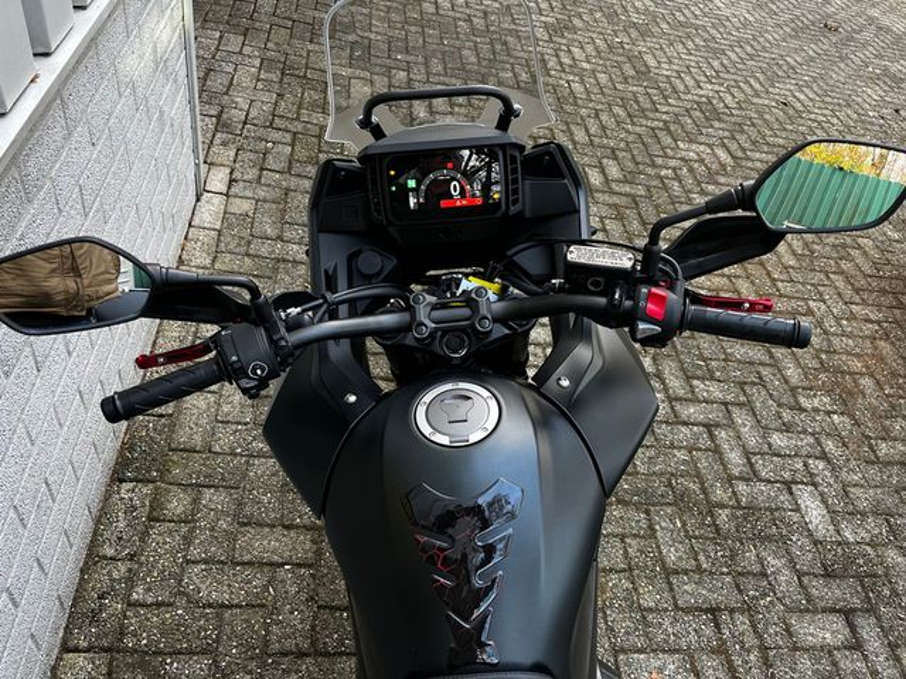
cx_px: 453
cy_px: 340
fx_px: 680
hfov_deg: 67.3
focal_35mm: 26
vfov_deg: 53.1
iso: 125
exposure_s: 1/102
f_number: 1.6
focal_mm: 5.1
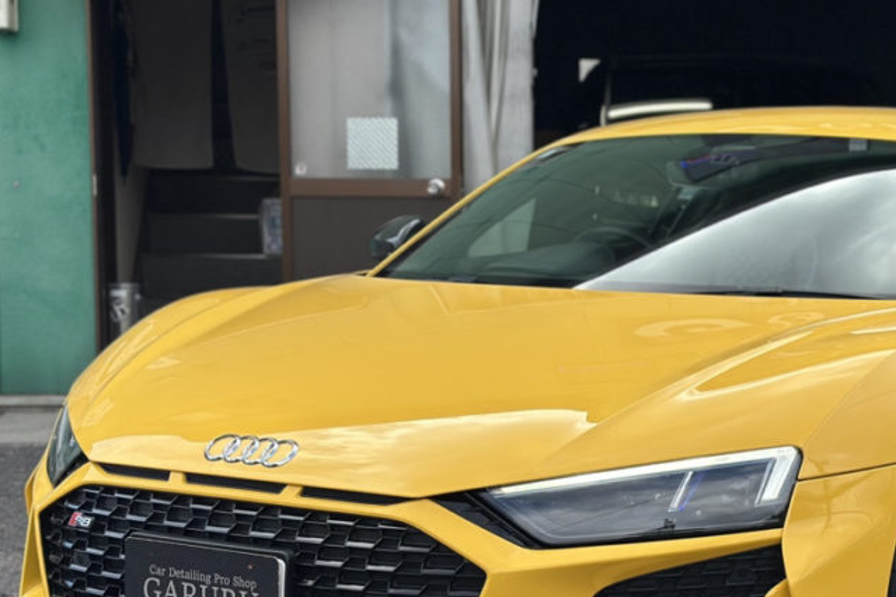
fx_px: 1991
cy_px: 415
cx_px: 676
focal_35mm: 80
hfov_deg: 25.1
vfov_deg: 17.0
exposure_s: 1/3058
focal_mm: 6.86
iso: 100
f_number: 1.78
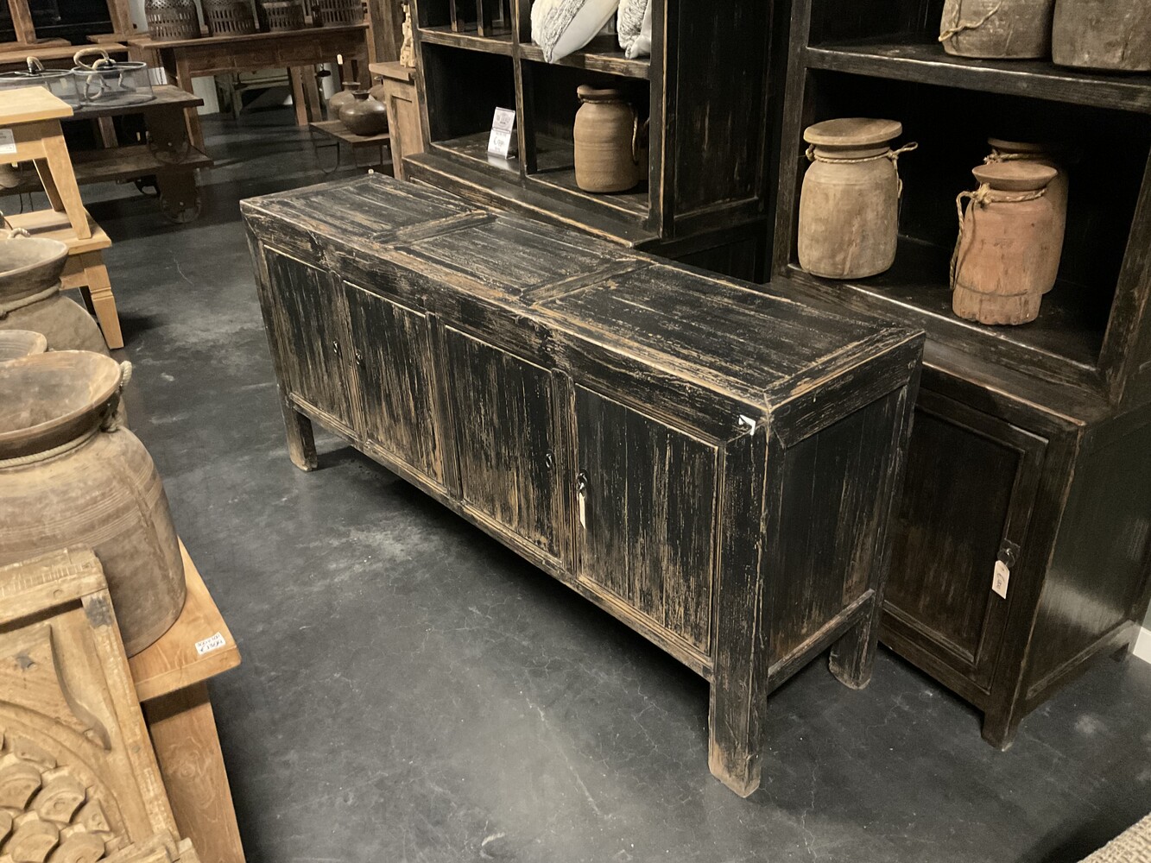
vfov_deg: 48.2
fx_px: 964
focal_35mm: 29
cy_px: 432
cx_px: 576
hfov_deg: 61.7
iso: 500
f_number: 1.8
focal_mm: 3
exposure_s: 1/20
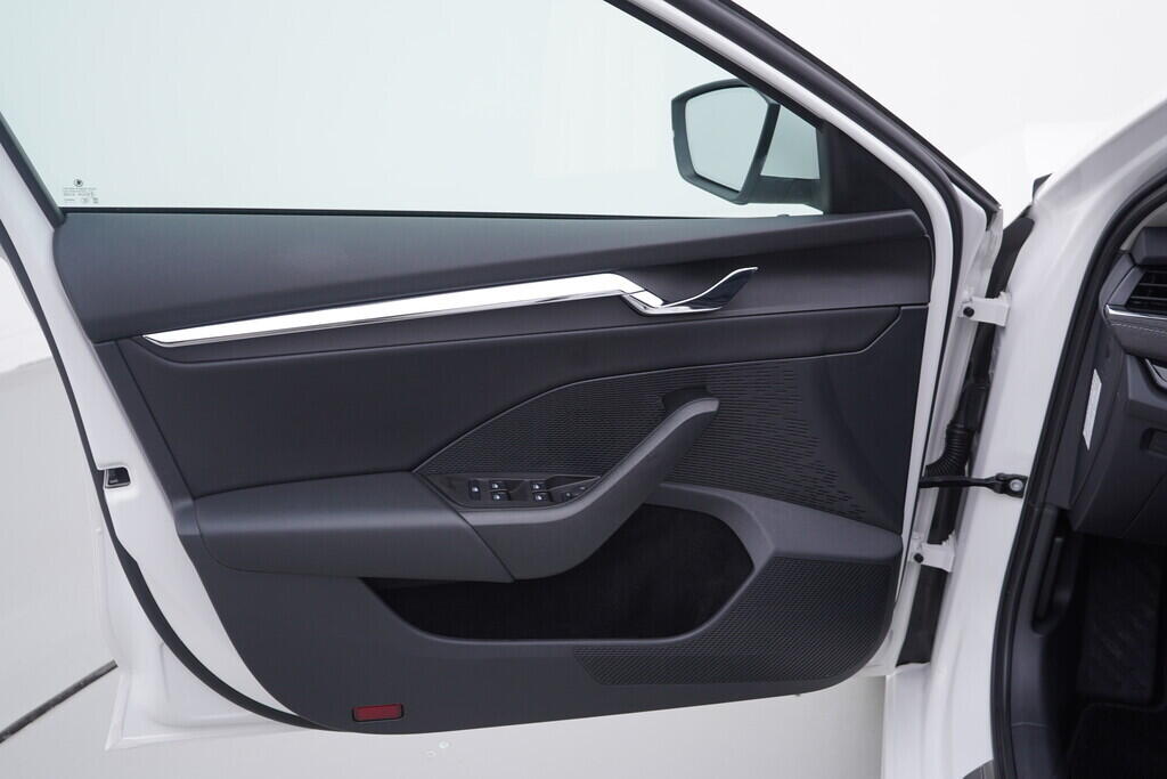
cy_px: 390
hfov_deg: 53.1
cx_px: 584
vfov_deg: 36.9
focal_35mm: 36
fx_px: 1167
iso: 125
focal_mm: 24
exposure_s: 1/60
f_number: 3.5
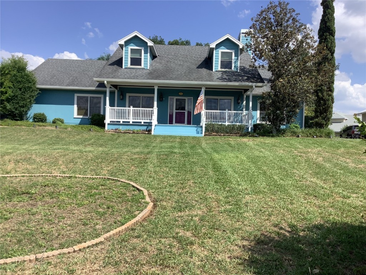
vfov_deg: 45.4
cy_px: 138
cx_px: 183
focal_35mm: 31
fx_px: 328
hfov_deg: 58.4
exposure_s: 1/1294
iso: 25
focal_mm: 3.3
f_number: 2.4
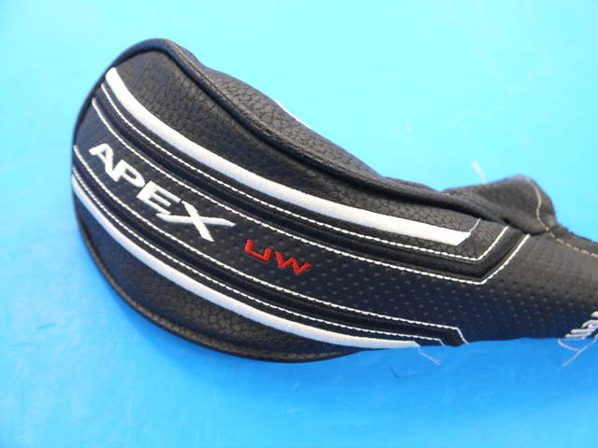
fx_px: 829
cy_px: 224
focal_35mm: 48
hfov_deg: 39.7
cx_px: 299
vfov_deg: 30.3
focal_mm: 24
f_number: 4.5
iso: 800
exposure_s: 1/100
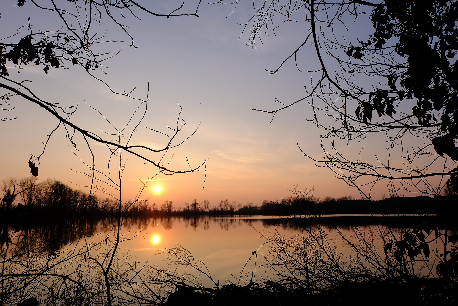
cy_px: 153
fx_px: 305
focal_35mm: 24
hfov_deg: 73.7
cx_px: 229
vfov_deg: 53.1
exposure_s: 1/320
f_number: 8
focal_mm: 16
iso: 200
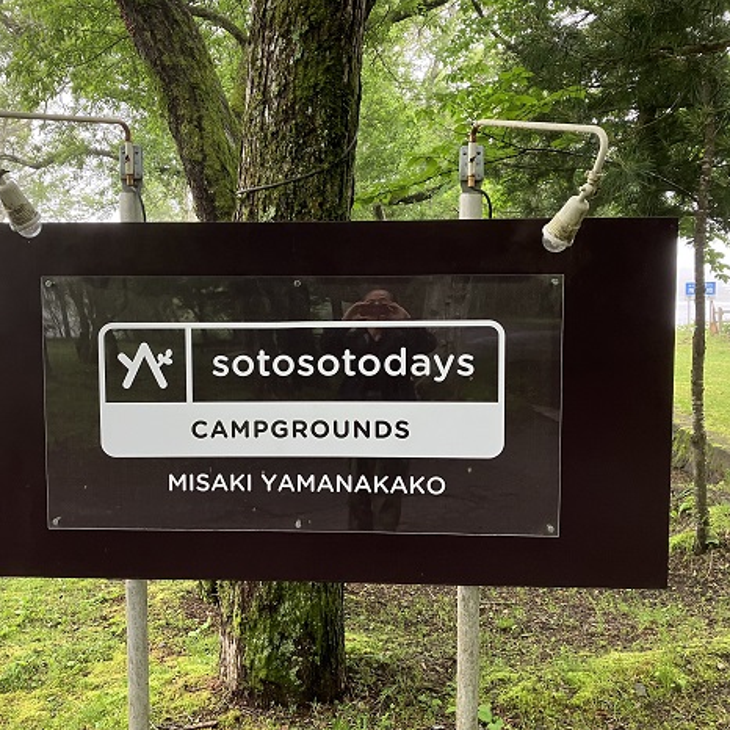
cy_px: 362
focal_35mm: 34
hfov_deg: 48.3
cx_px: 313
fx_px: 811
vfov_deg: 48.5
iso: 80
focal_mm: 3.99
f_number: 1.8
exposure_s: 1/66
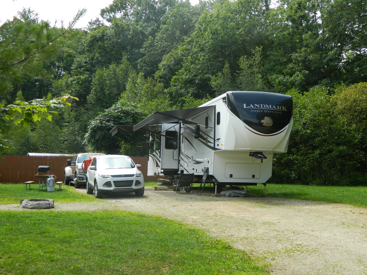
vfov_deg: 30.9
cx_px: 184
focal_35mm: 47
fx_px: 498
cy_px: 138
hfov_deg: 40.4
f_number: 3.6
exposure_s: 1/400
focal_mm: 8.4
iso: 80
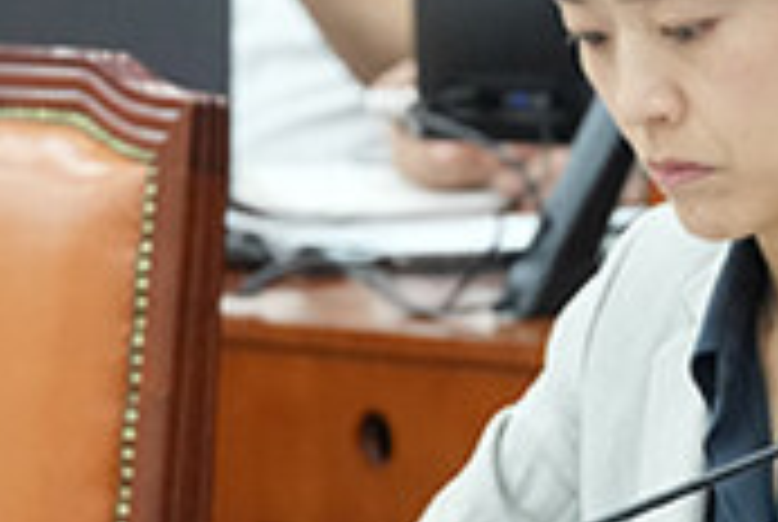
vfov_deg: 2.4
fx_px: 12469
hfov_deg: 3.5
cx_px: 2010
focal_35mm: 576
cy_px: 738
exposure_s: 1/160
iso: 3200
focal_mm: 104
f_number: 6.3
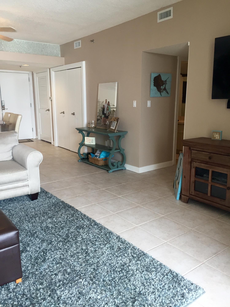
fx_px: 257
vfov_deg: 61.7
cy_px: 154
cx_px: 115
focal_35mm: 29
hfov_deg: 48.2
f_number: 2.2
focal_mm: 4.15
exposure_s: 1/30
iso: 40
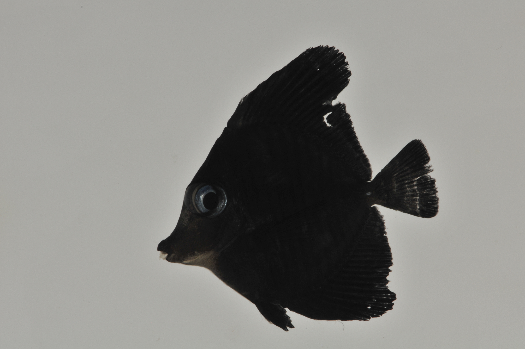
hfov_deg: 13.1
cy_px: 174
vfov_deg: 8.7
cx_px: 262
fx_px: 2294
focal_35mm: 158
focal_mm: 105
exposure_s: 1/60
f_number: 40
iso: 200
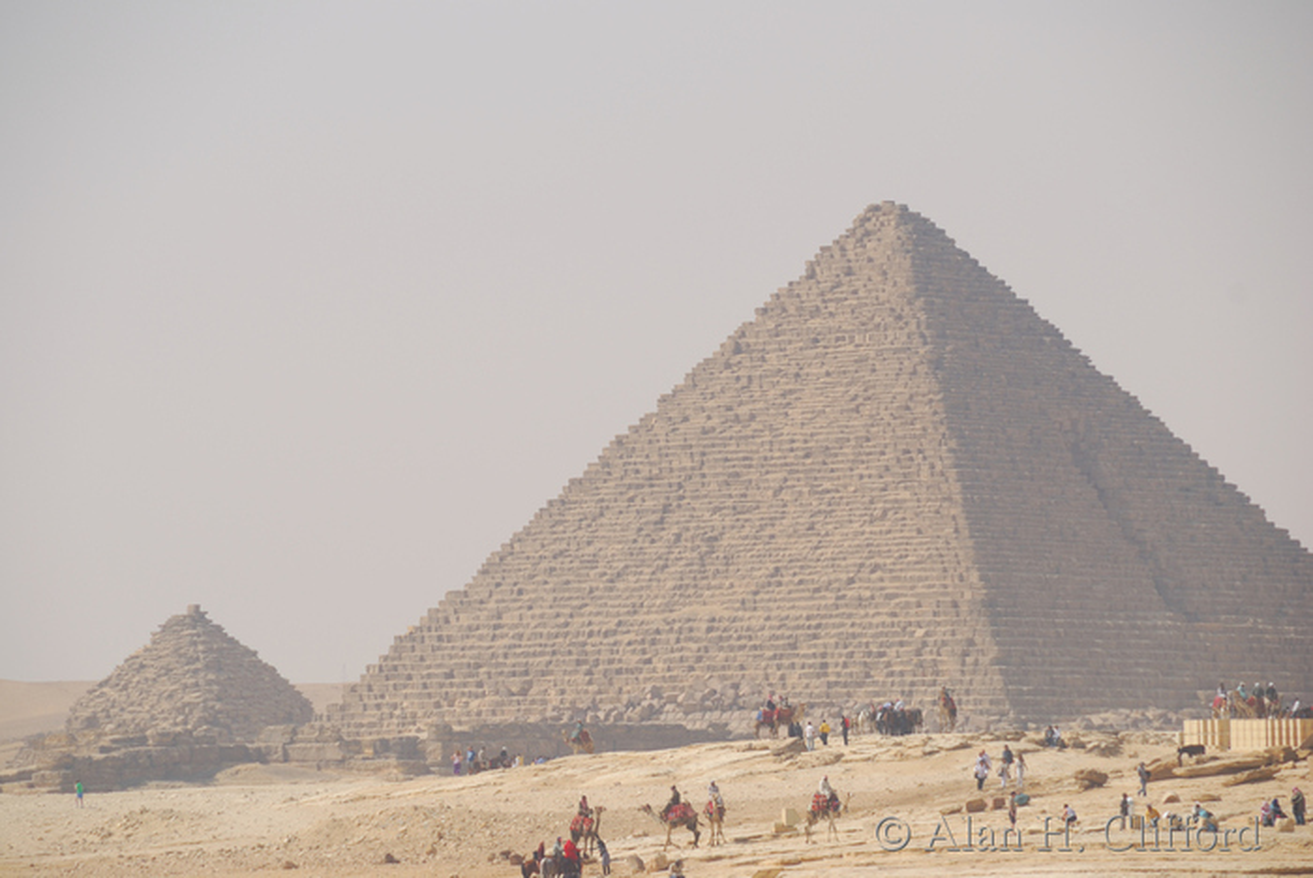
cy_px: 439
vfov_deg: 5.4
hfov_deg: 8.1
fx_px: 9308
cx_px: 656
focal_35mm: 255
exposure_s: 1/400
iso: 100
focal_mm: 170
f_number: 7.1
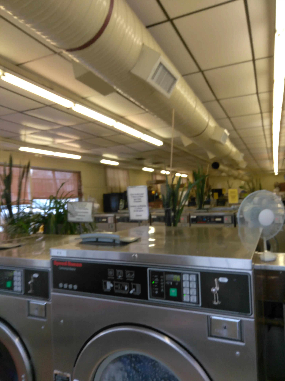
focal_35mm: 20
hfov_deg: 66.0
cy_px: 190
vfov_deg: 81.7
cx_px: 142
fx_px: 220
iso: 106
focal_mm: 3.46
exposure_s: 1/30
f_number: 2.2
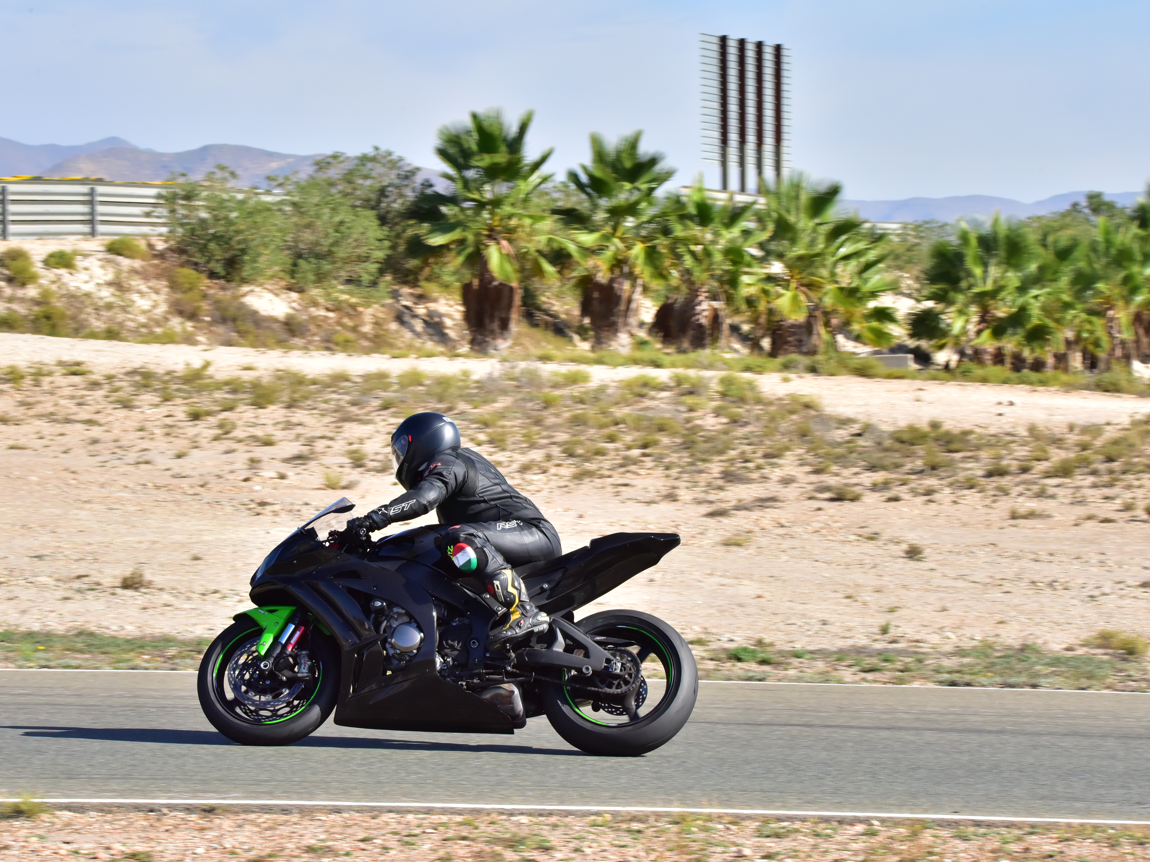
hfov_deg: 12.1
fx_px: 5415
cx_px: 514
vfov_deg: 9.1
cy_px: 432
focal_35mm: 163
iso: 1600
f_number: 18
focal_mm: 150
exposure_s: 1/800
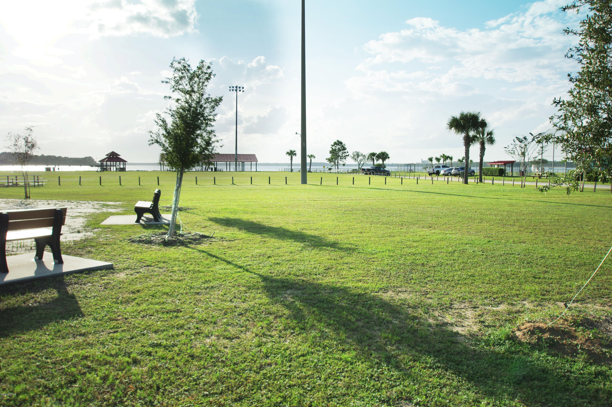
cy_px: 204
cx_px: 306
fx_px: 509
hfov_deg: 62.0
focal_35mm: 30
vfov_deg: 43.5
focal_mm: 20
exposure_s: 1/8000
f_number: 3.5
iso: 400
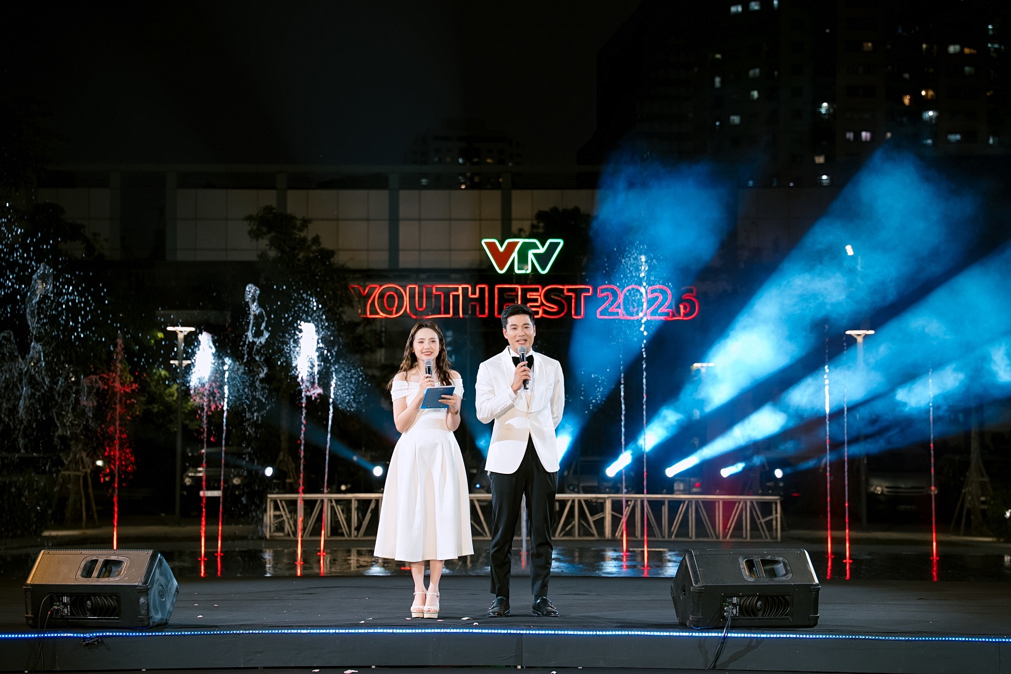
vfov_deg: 19.5
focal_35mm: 70
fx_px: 1966
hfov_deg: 28.8
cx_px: 506
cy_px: 337
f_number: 3.2
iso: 1000
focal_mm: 70
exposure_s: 1/200
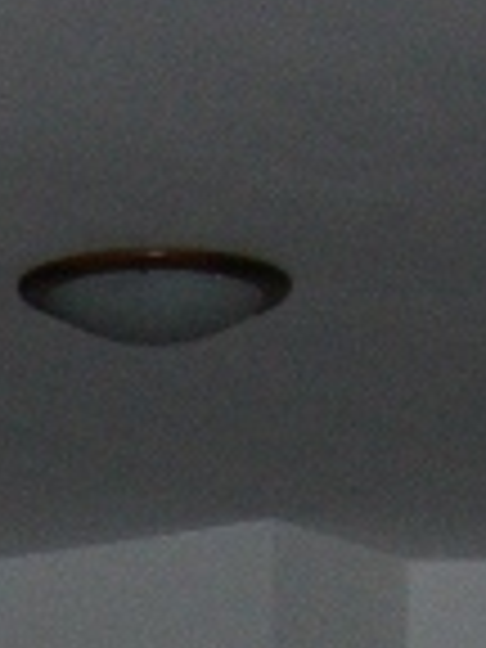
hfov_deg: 5.4
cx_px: -540
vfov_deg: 7.0
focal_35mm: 270
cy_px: 1449
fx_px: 5054
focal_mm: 7.8
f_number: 2.8
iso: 98
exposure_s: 1/60.1
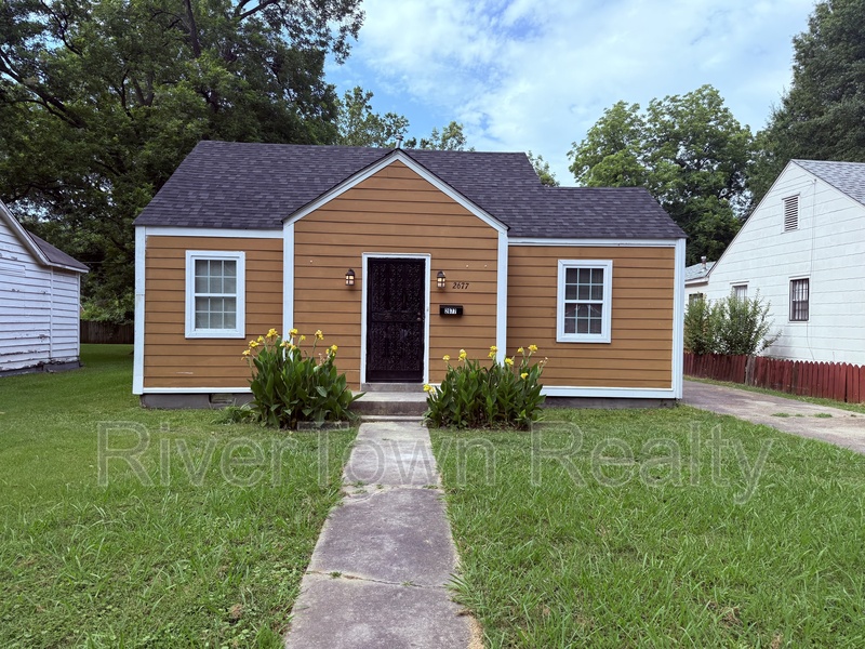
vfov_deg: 56.8
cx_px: 432
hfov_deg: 71.6
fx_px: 600
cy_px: 324
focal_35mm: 24
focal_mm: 6.76
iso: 100
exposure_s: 1/2053
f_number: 1.78
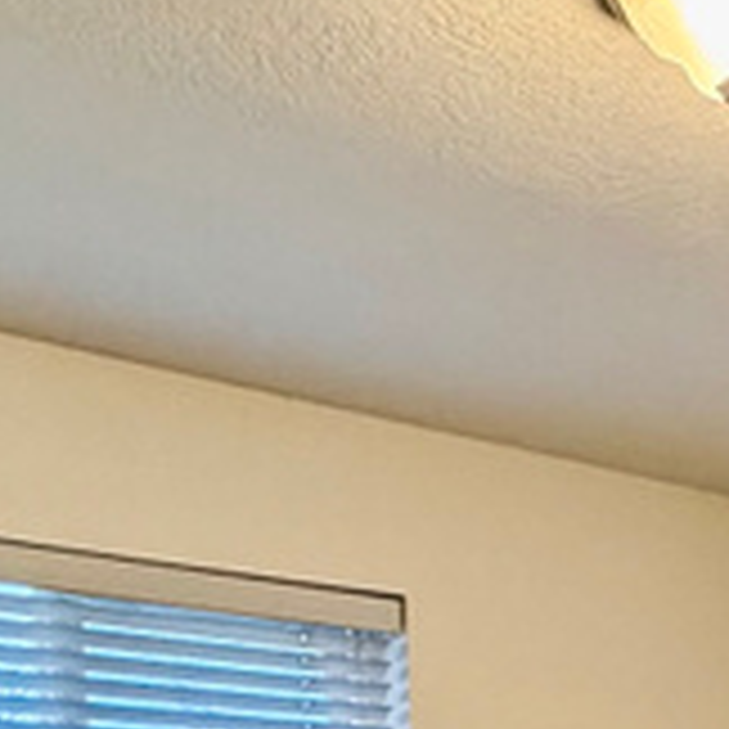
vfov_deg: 19.6
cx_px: 1035
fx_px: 1858
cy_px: 1053
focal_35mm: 78
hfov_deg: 19.8
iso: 320
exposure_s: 1/60
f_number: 2.2
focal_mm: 2.22
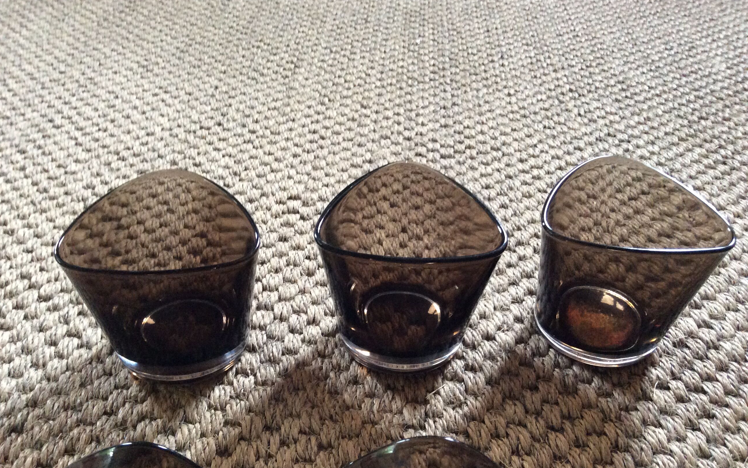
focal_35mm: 34
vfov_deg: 37.2
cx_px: 373
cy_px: 277
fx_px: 693
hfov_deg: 56.7
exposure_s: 1/25
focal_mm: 3.3
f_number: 2.4
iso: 250
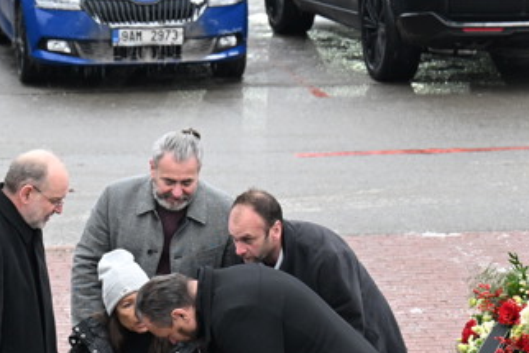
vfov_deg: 5.1
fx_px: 3969
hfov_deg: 7.6
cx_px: 146
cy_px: 358
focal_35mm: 270
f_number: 5
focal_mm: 84
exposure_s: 1/200
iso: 1600
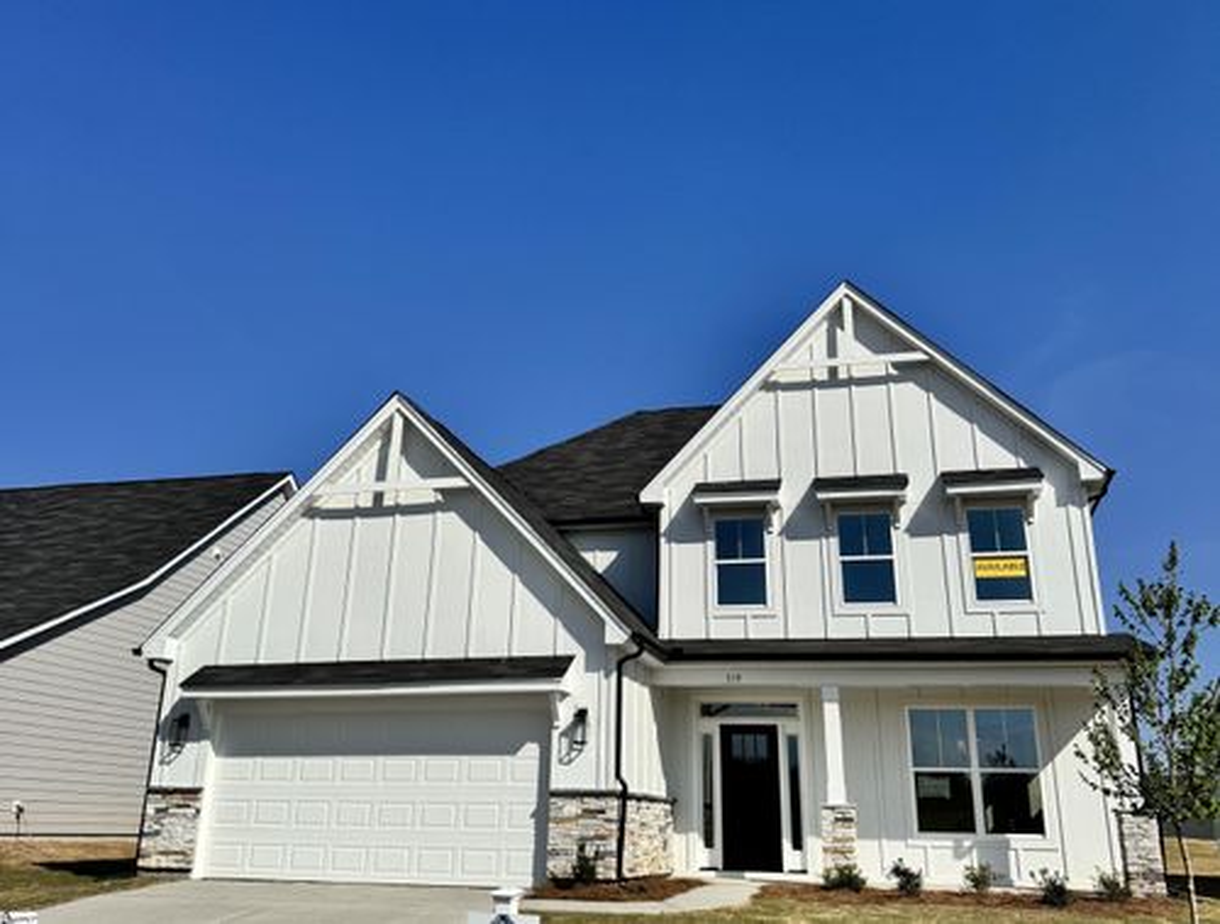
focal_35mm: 24
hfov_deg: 71.4
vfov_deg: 57.1
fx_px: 849
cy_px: 462
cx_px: 610
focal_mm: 6.76
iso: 80
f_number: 1.78
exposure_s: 1/9009
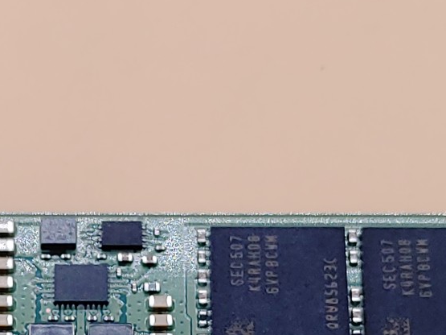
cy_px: 412
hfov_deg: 14.5
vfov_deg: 10.8
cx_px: 62
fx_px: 1739
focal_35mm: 135
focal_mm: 4.36
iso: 50
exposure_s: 1/120
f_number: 1.8
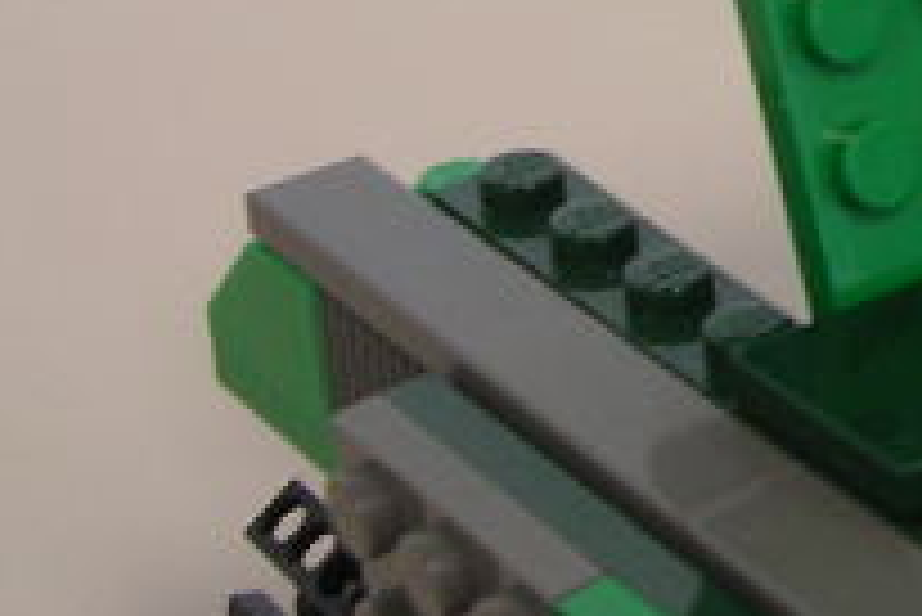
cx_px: 1435
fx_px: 3819
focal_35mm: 149
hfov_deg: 12.9
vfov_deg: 9.0
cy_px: -274
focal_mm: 7.1
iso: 106
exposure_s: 1/3.7
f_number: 3
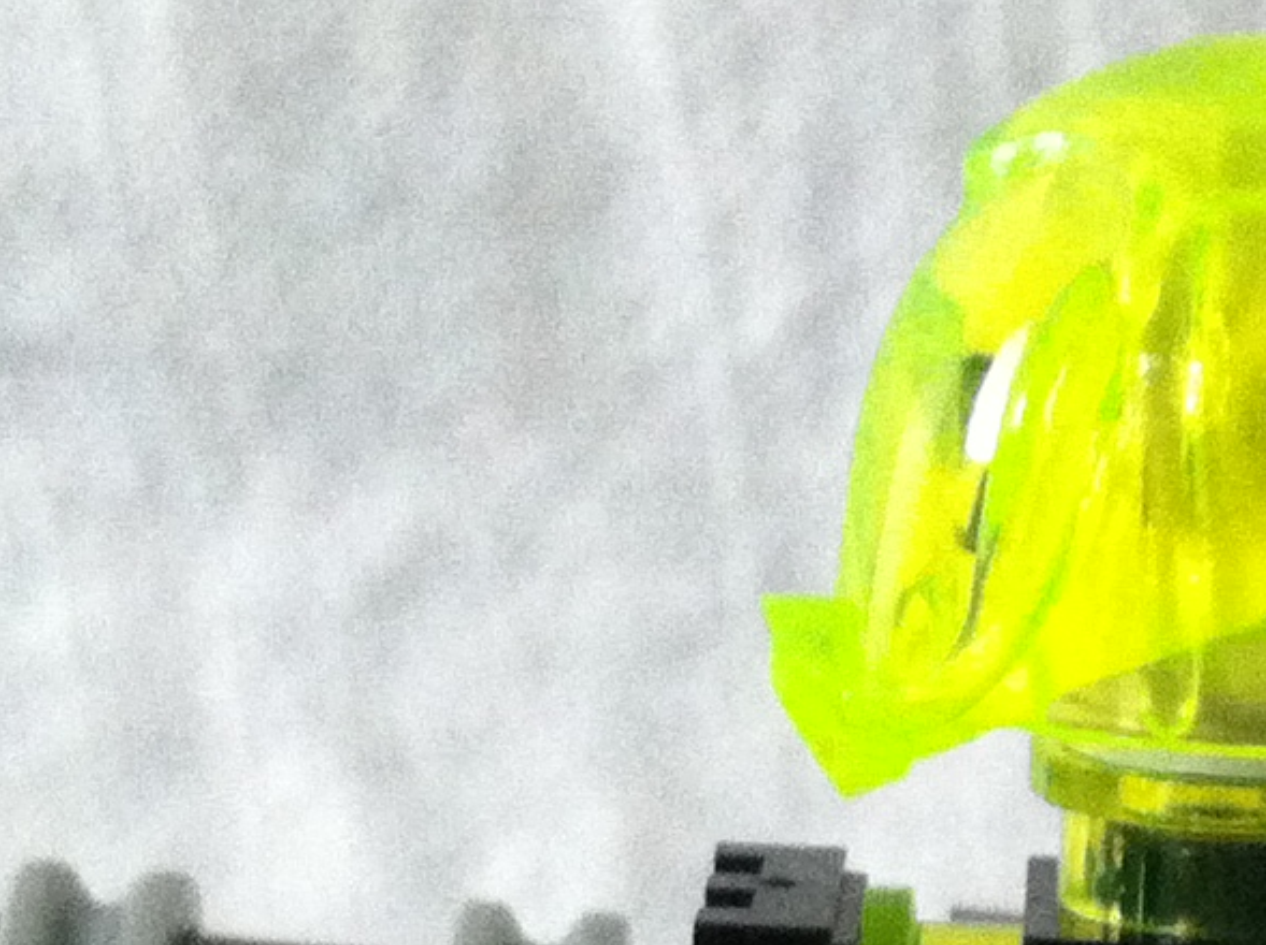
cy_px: 1628
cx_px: 1406
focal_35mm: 154
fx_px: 5624
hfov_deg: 12.6
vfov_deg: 9.2
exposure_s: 1/15
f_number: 2.8
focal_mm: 3.85
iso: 400
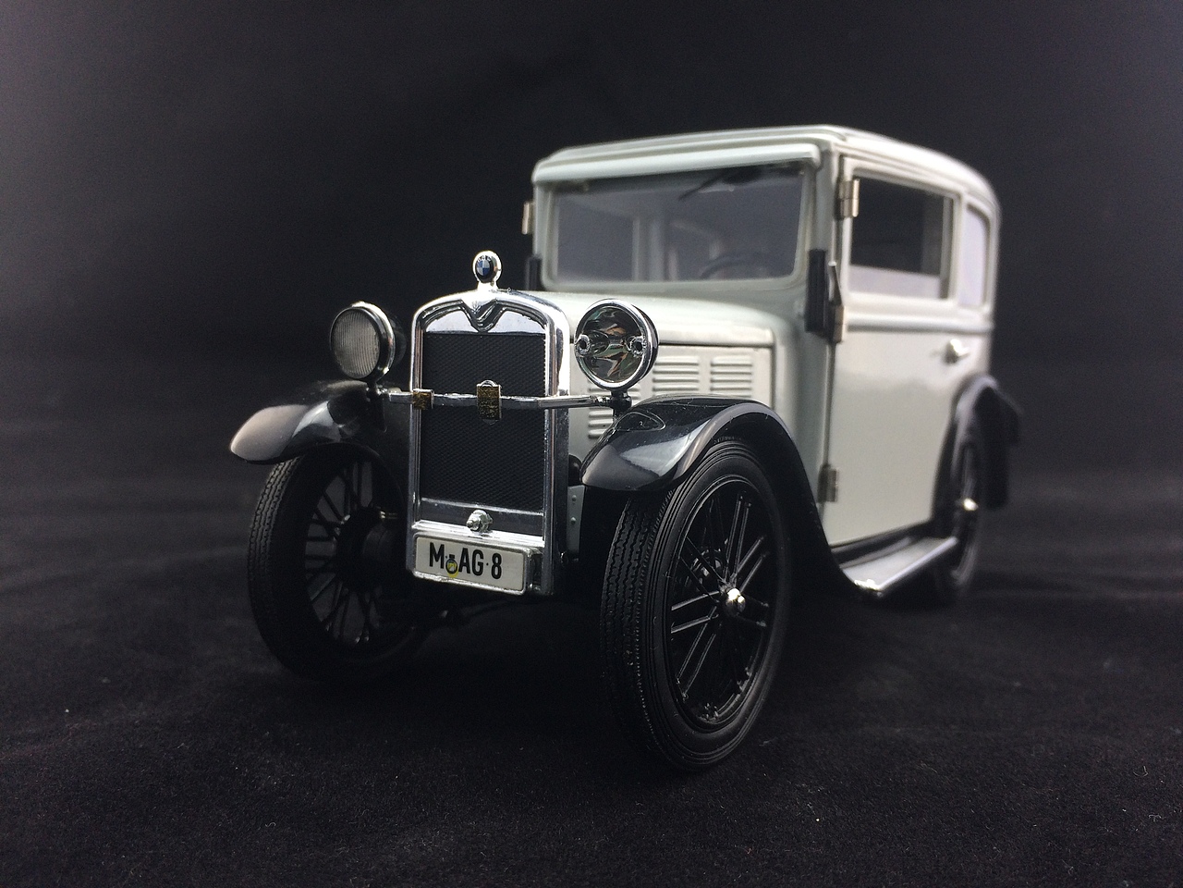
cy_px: 444
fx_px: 991
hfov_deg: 61.7
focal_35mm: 29
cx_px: 592
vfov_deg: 48.2
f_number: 2.2
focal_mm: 4.15
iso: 50
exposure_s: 1/33
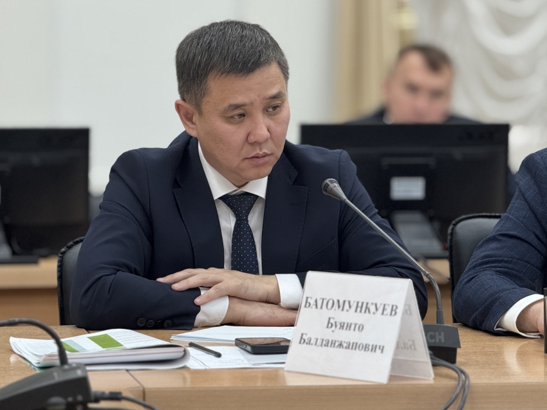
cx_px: 274
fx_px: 1896
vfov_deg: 12.3
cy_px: 205
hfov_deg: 16.4
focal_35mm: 120
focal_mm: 15.66
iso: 250
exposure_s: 1/100
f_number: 2.8
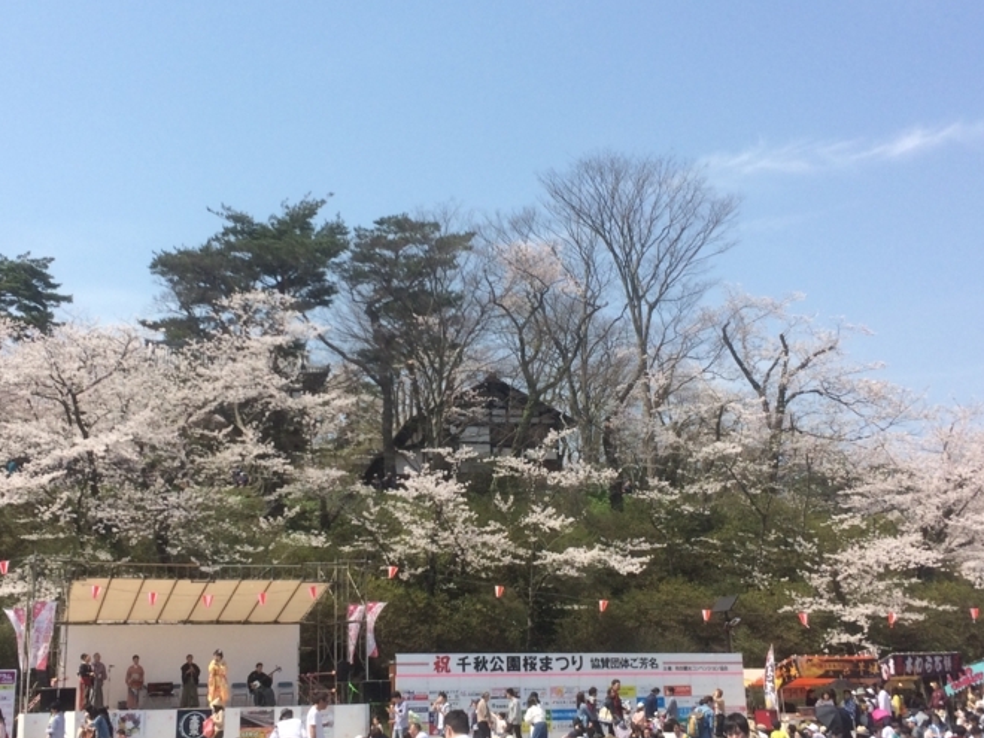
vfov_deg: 32.2
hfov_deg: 42.0
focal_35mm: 45
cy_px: 364
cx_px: 435
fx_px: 1279
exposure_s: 1/2160
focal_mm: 4.15
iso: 32
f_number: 2.2
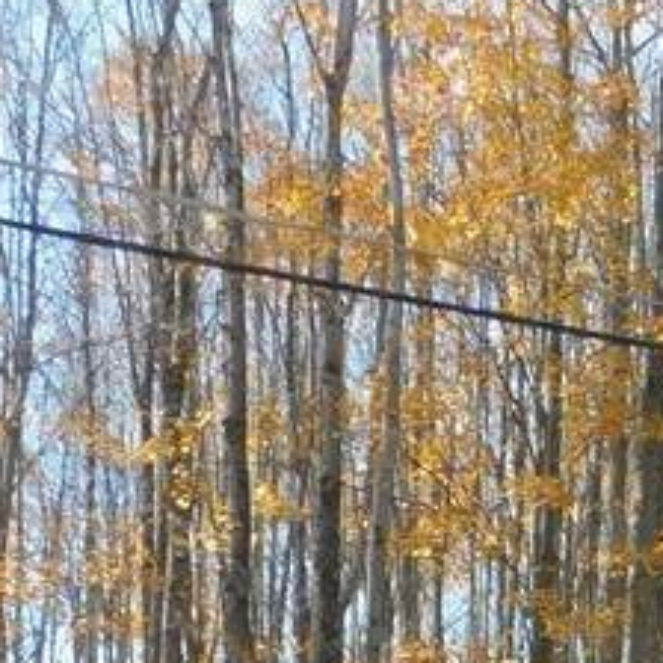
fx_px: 2015
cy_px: 1051
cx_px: 796
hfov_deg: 17.8
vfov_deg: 16.6
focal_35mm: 93
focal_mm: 4
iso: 125
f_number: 3
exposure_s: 1/320
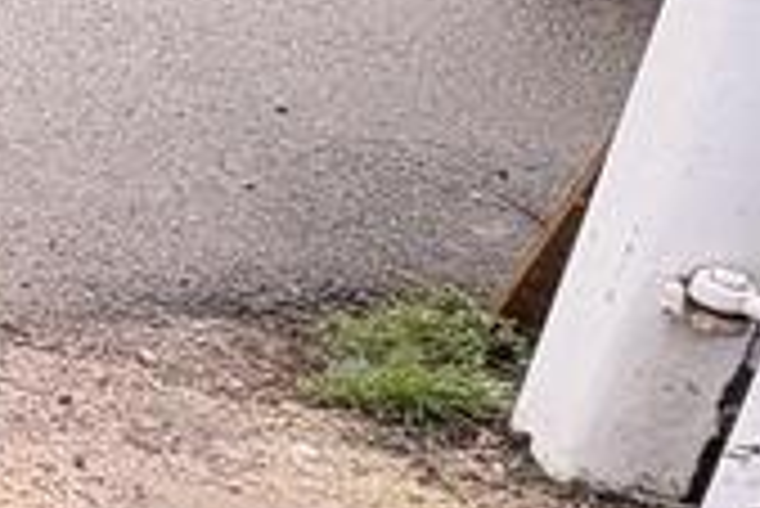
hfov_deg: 17.1
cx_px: -854
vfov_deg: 17.1
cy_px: -72
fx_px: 1627
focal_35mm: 77
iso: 40
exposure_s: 1/258
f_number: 2.2
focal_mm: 2.22
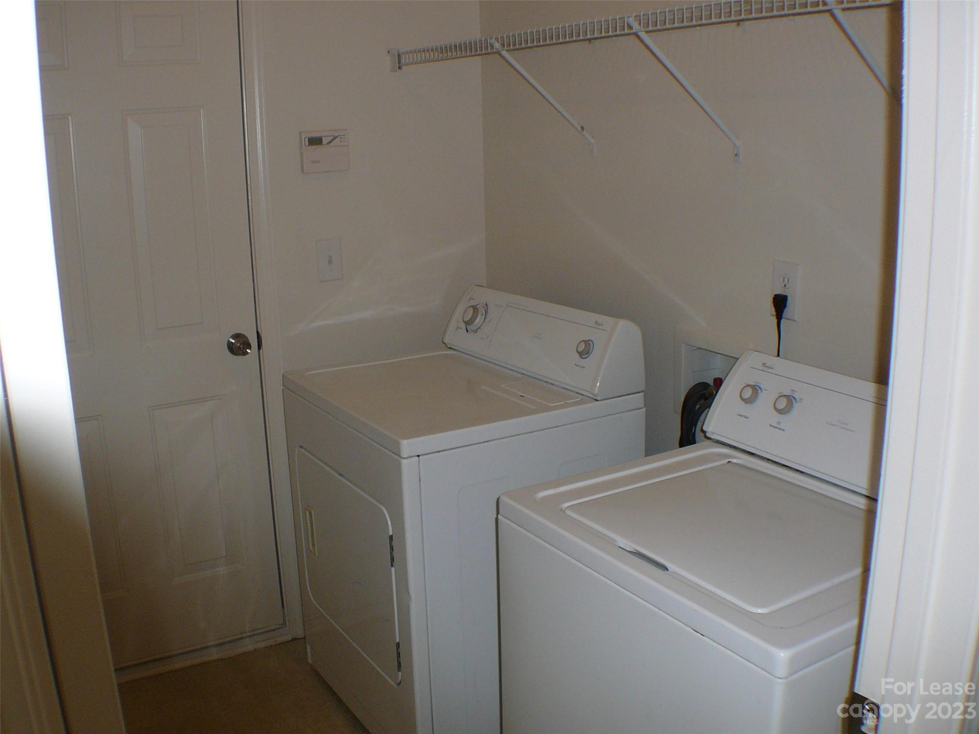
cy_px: 367
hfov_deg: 40.4
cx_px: 490
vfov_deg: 30.9
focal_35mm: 47
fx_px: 1329
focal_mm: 7
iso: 100
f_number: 3.3
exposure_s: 1/30
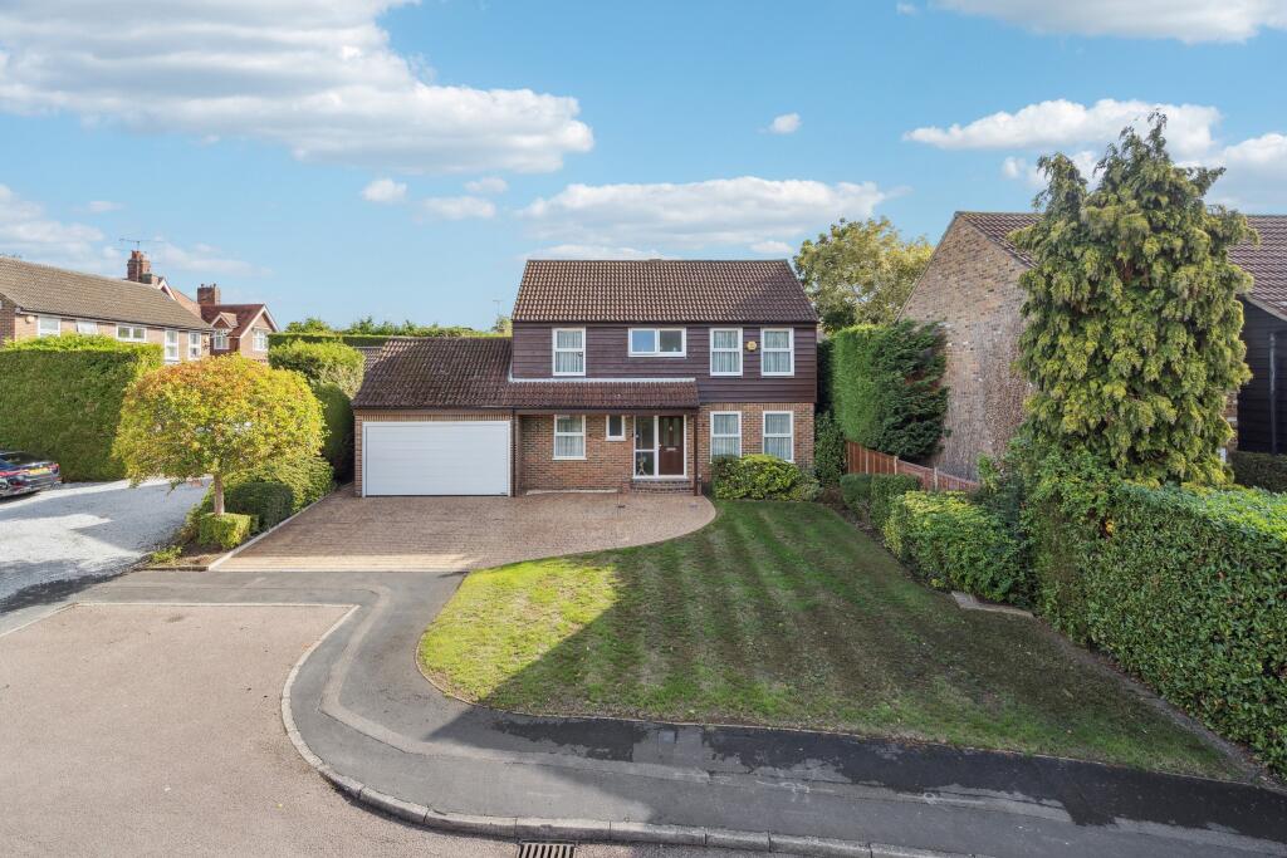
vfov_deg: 73.8
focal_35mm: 16
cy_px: 429
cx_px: 644
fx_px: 572
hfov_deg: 96.7
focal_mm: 16
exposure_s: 1/640
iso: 320
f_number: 5.6
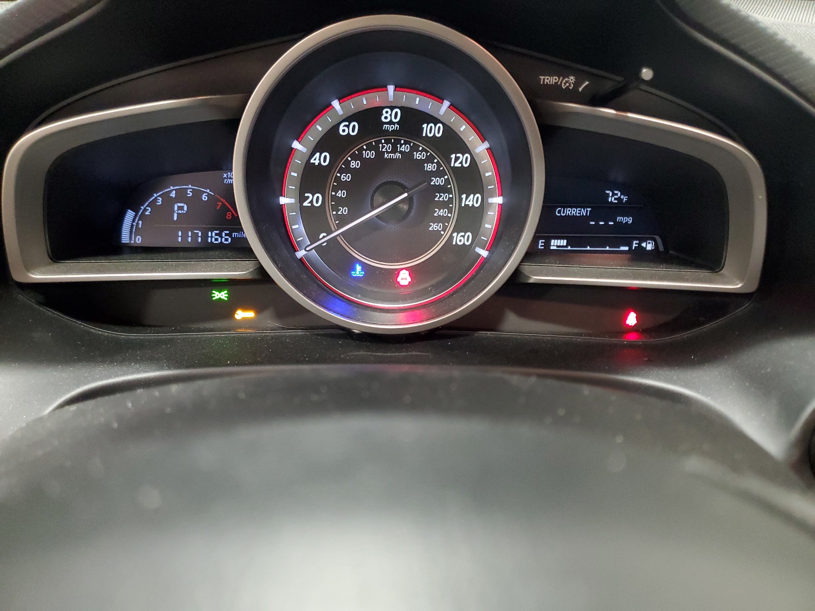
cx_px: 408
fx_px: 612
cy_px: 306
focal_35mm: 26
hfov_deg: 67.3
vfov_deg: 53.1
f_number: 1.5
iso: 346
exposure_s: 1/15
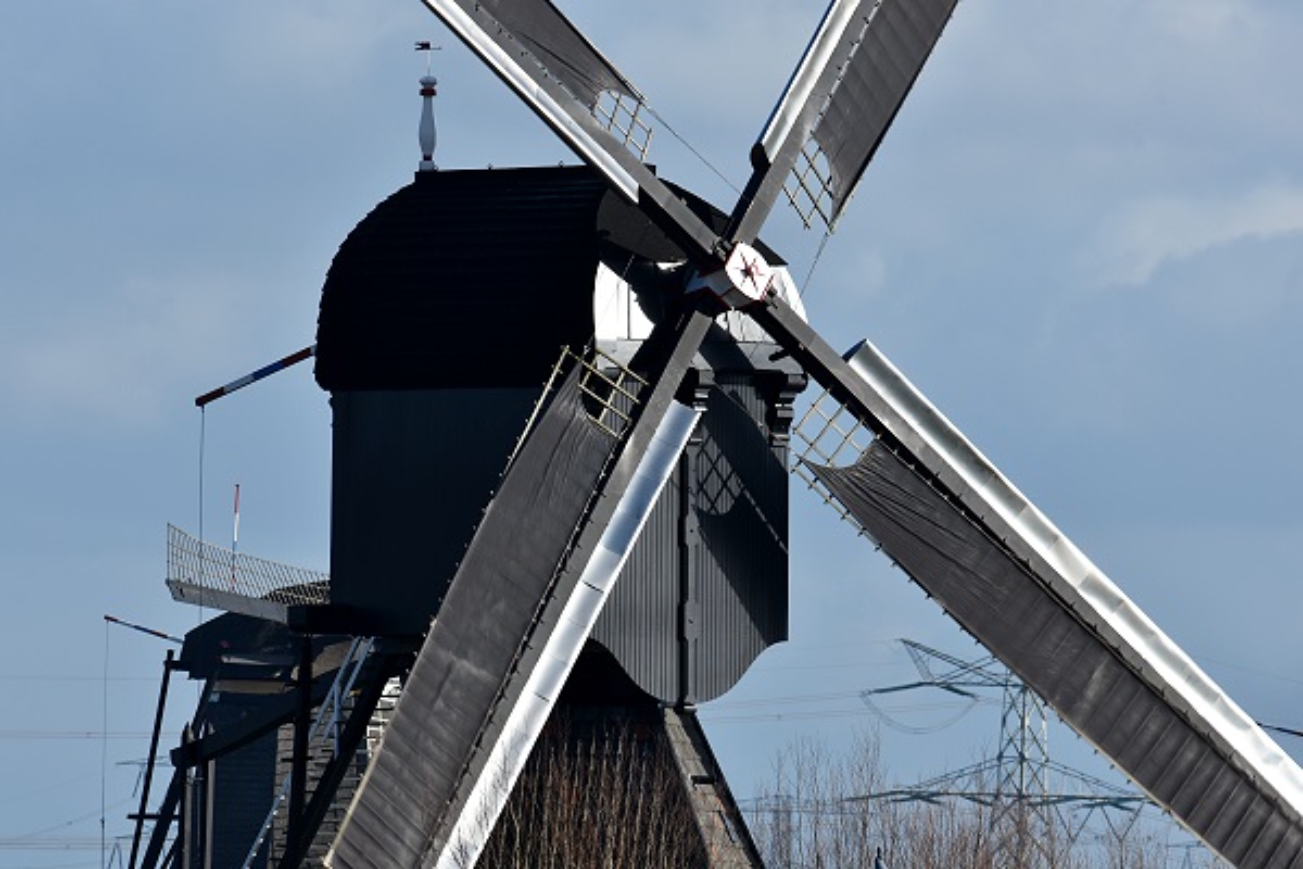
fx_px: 27144
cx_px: 652
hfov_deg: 2.7
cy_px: 434
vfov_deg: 1.8
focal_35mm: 750
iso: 140
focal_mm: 500
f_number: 10
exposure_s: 1/320
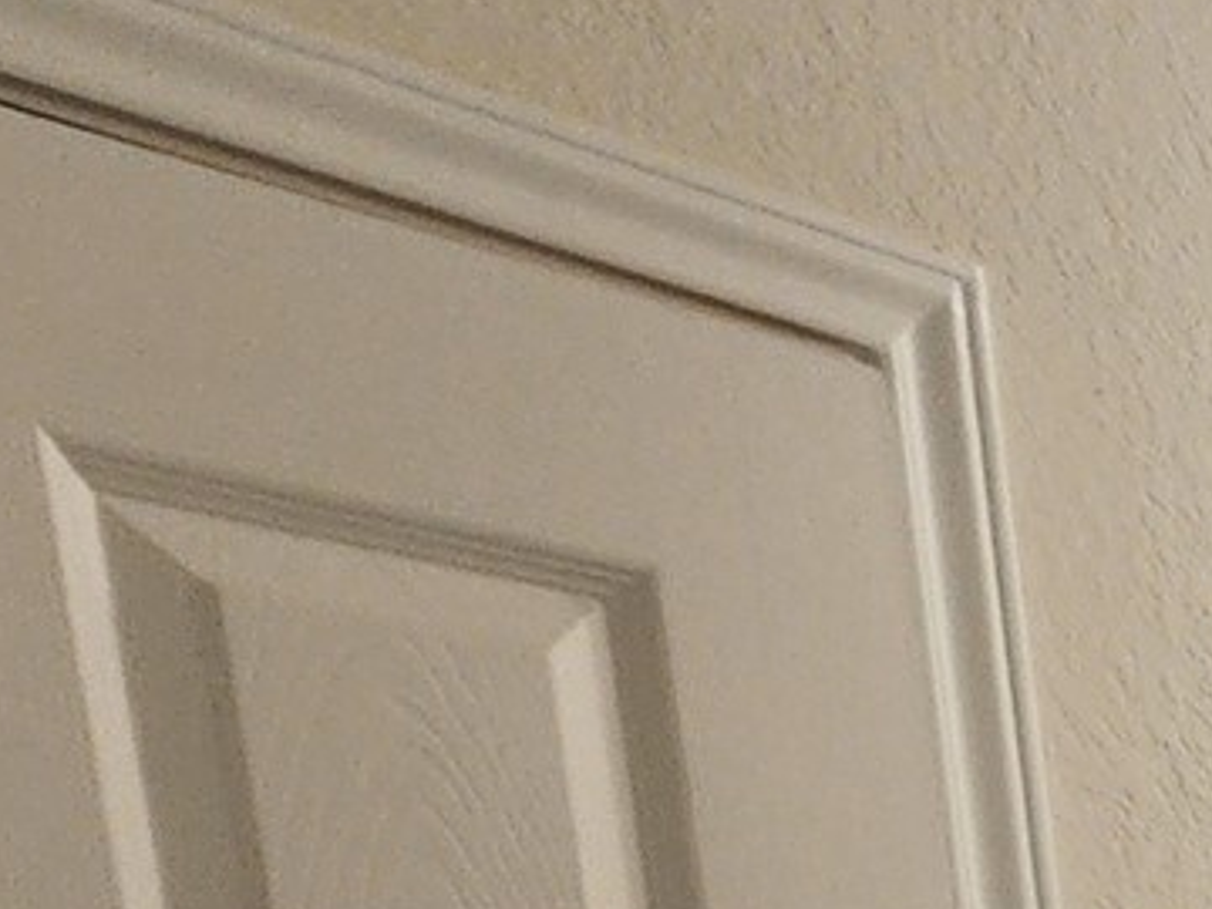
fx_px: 2591
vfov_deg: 15.2
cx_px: 2868
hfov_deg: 15.3
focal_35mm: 74
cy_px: 1919
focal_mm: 2.2
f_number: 2.2
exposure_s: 1/60
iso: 160
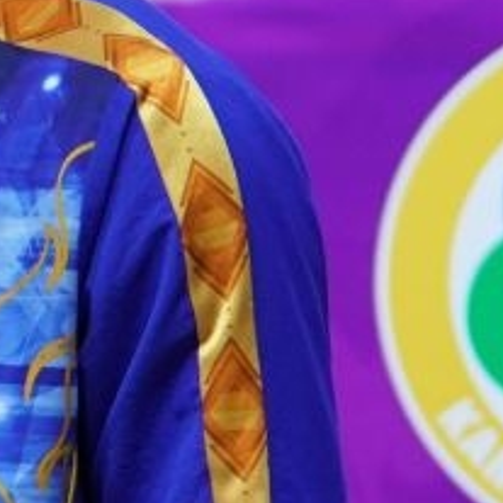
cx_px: -1468
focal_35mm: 747
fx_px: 12281
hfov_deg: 2.3
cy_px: 313
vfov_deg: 2.3
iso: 800
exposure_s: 1/250
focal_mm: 101
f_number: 2.8
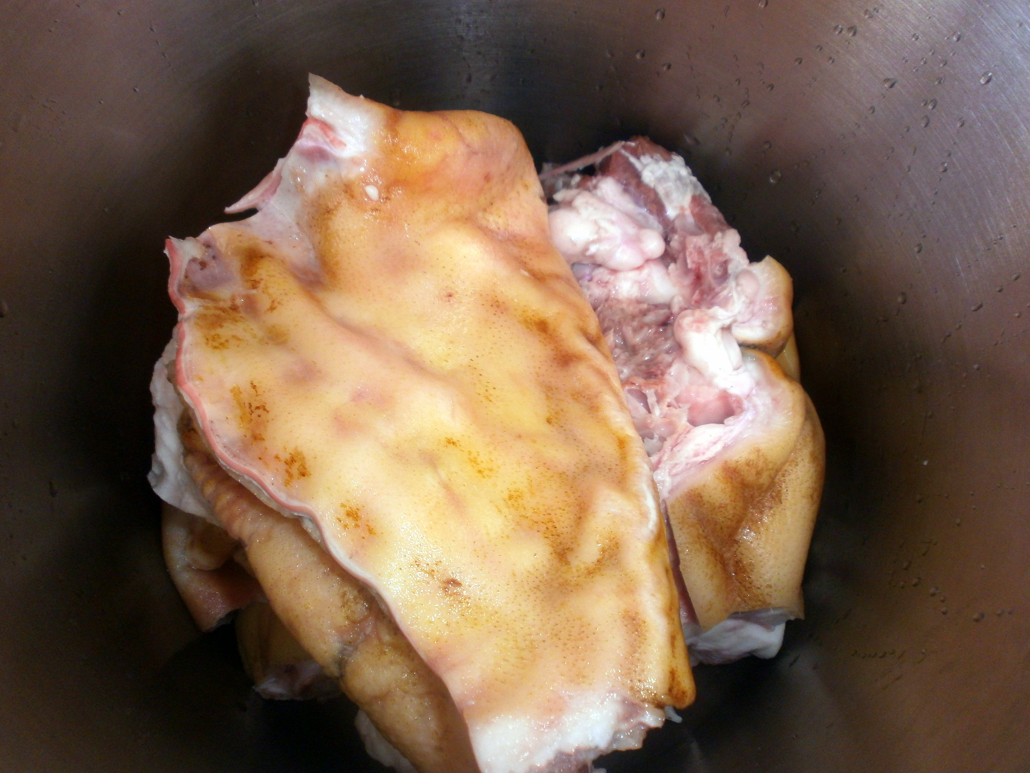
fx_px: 803
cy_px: 386
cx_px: 515
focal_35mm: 27
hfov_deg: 65.3
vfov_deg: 51.4
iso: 125
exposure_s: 1/30
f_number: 2.9
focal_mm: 4.8
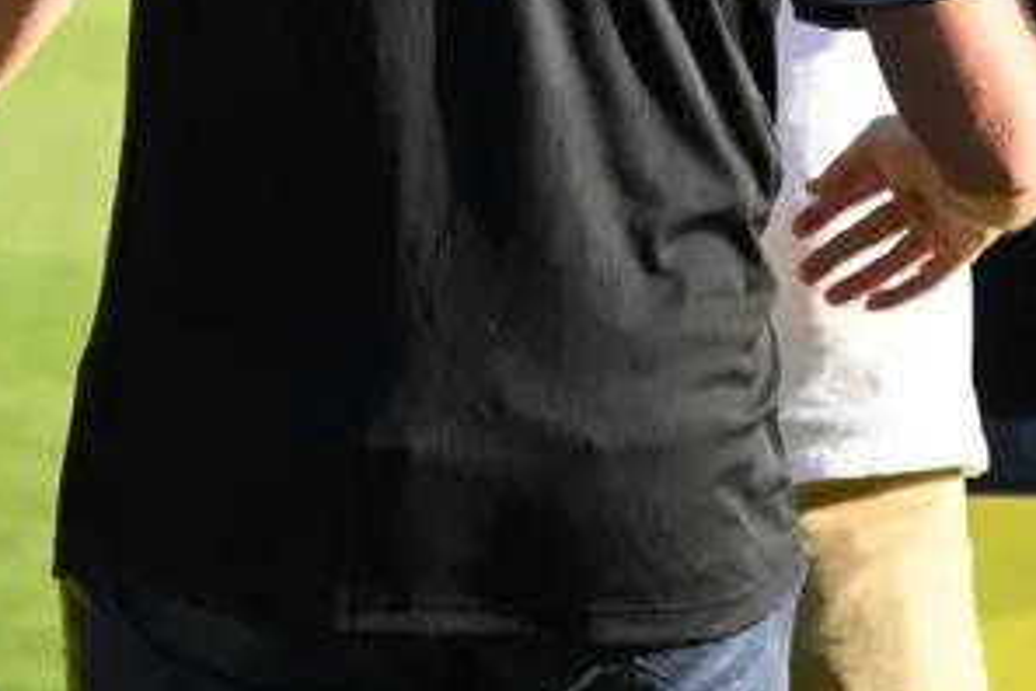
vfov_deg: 4.5
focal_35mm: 302
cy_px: -599
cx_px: 680
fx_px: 8690
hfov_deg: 6.8
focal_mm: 70
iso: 250
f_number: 2.8
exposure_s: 1/1250
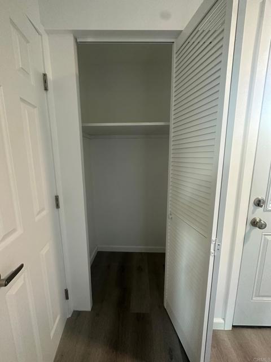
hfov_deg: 85.7
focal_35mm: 14
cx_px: 136
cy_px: 181
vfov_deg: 102.1
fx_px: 146
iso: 320
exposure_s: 1/60
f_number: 2.2
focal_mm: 2.22
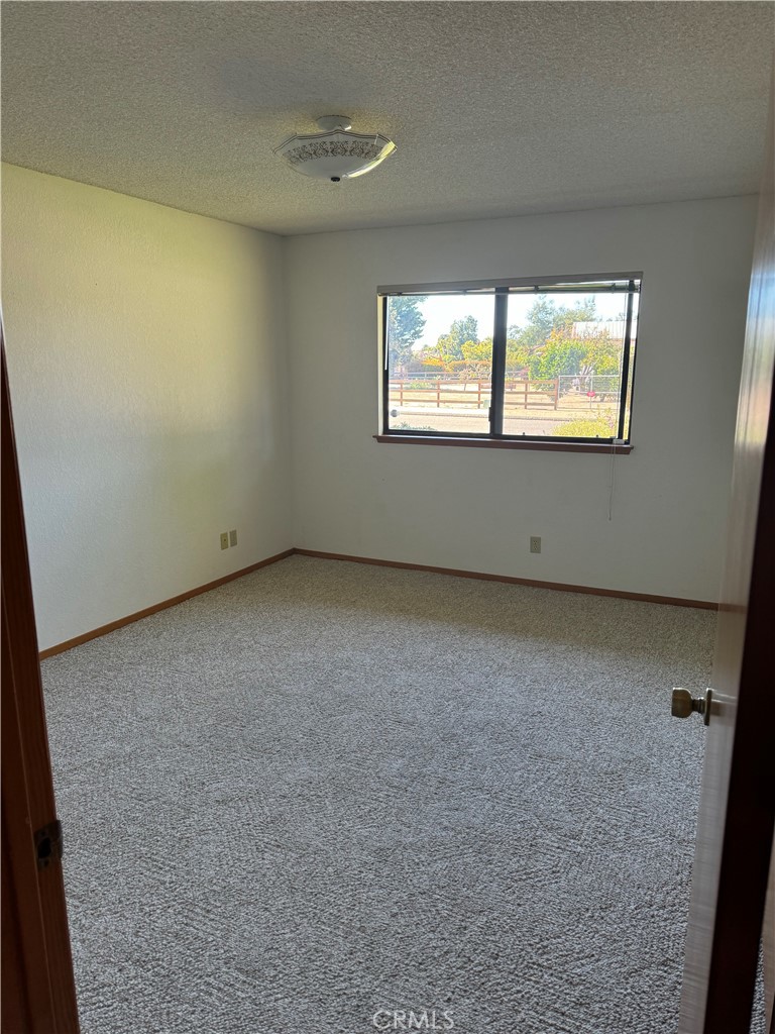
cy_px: 517
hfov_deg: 56.8
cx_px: 388
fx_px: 716
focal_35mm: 24
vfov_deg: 71.6
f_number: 1.78
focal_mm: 6.76
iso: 125
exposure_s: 1/121
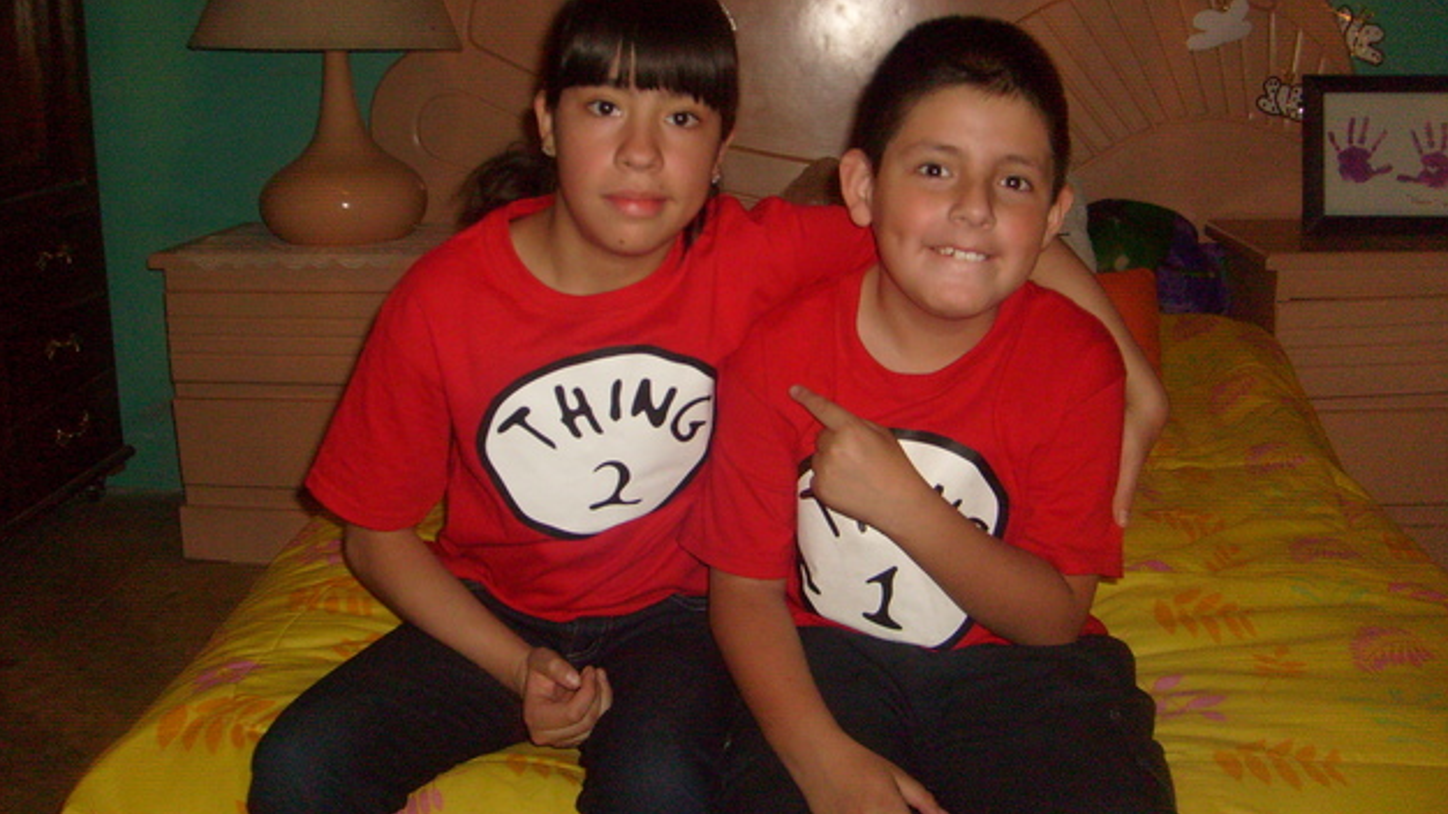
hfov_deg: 51.6
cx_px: 736
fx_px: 1497
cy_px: 312
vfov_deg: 30.3
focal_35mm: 39
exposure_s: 1/45
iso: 100
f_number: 2.8
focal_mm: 5.8
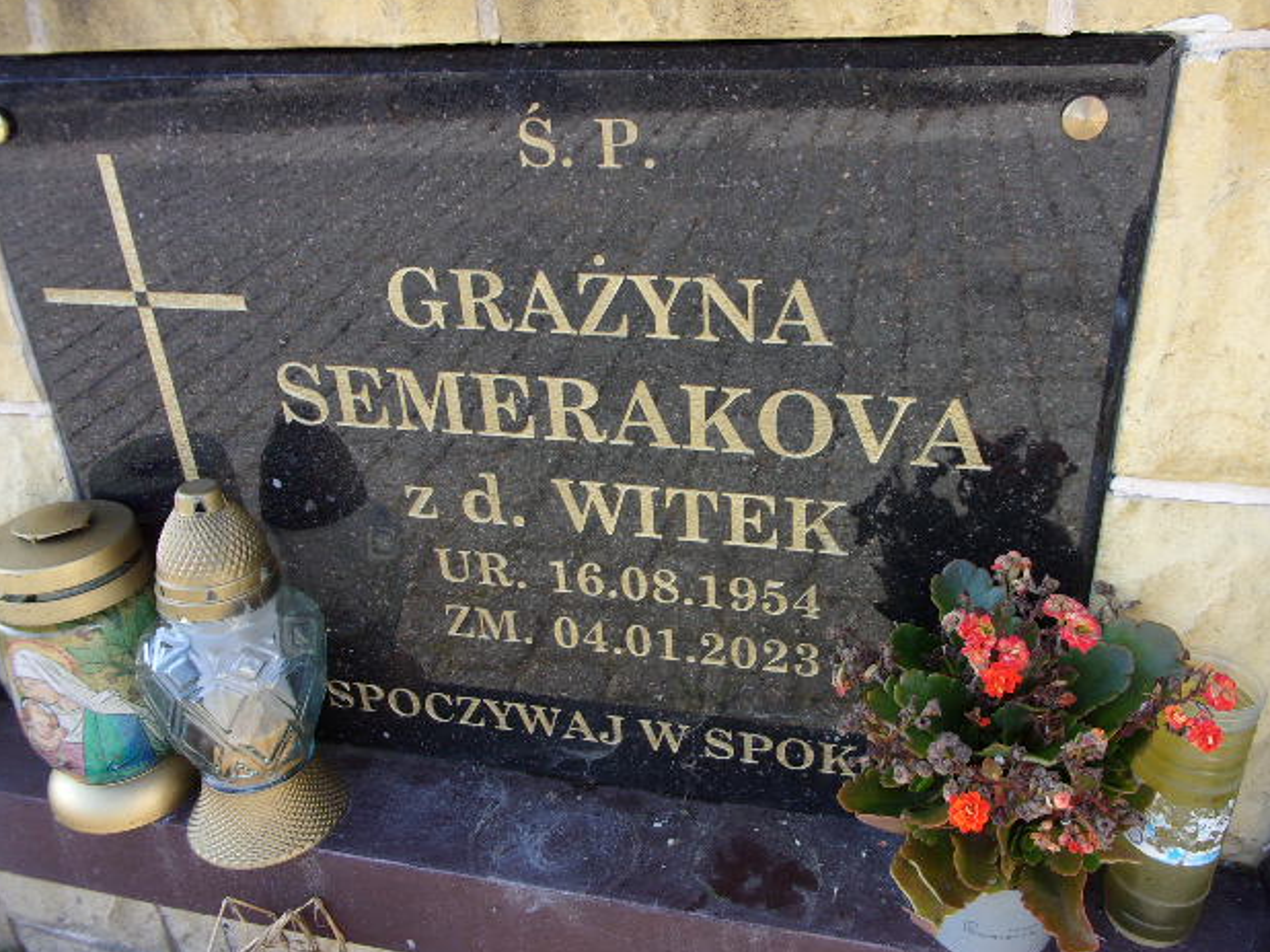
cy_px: 463
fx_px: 1064
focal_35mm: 29
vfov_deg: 48.2
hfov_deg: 61.7
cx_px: 649
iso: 80
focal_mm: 5.1
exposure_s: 1/100
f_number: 3.9
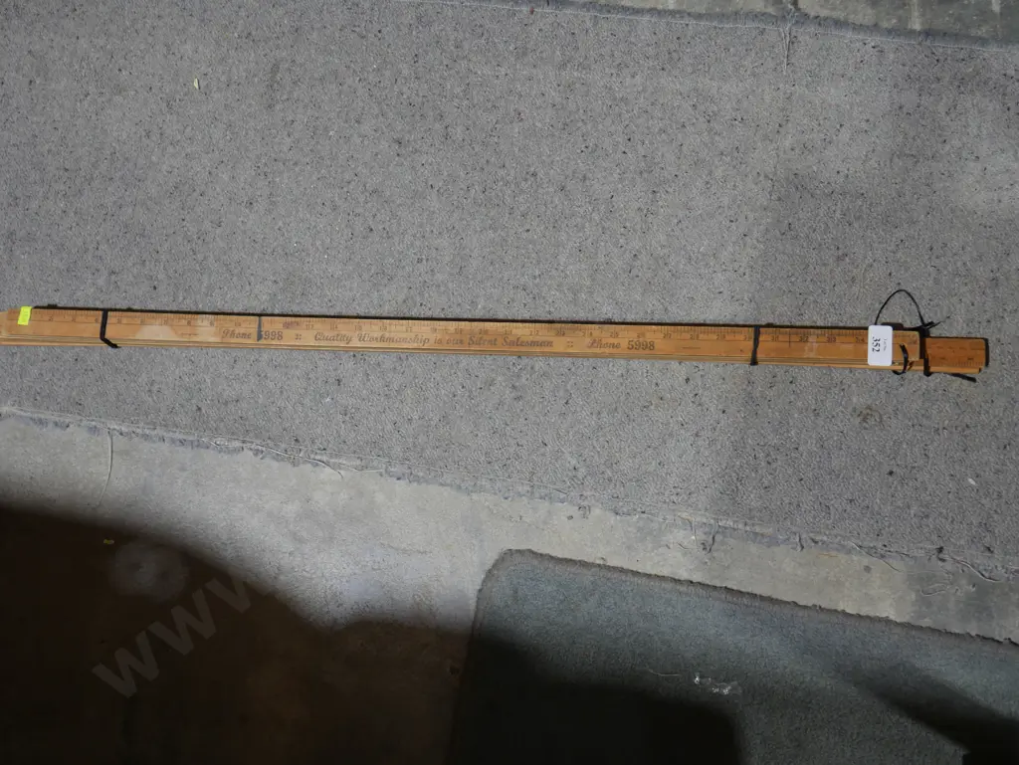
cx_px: 510
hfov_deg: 46.8
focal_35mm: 40
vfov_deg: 36.0
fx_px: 1178
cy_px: 382
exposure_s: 1/60
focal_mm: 20
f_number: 4.4
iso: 400
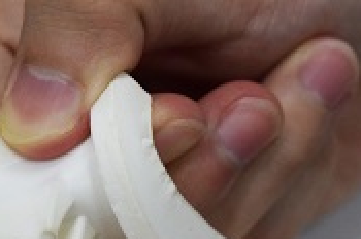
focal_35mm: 165
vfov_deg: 8.2
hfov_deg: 12.4
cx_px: 43
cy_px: 258
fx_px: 1652
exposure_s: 1/125
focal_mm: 48
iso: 2000
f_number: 5.3
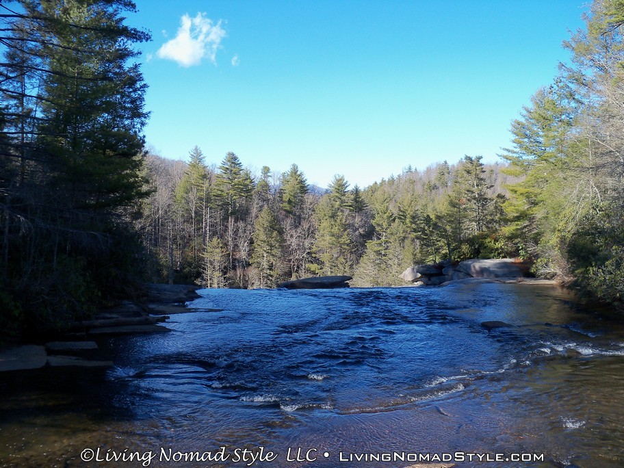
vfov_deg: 40.7
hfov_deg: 52.6
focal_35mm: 35
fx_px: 631
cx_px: 312
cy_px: 234
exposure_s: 1/250
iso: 80
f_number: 3.5
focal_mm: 6.2
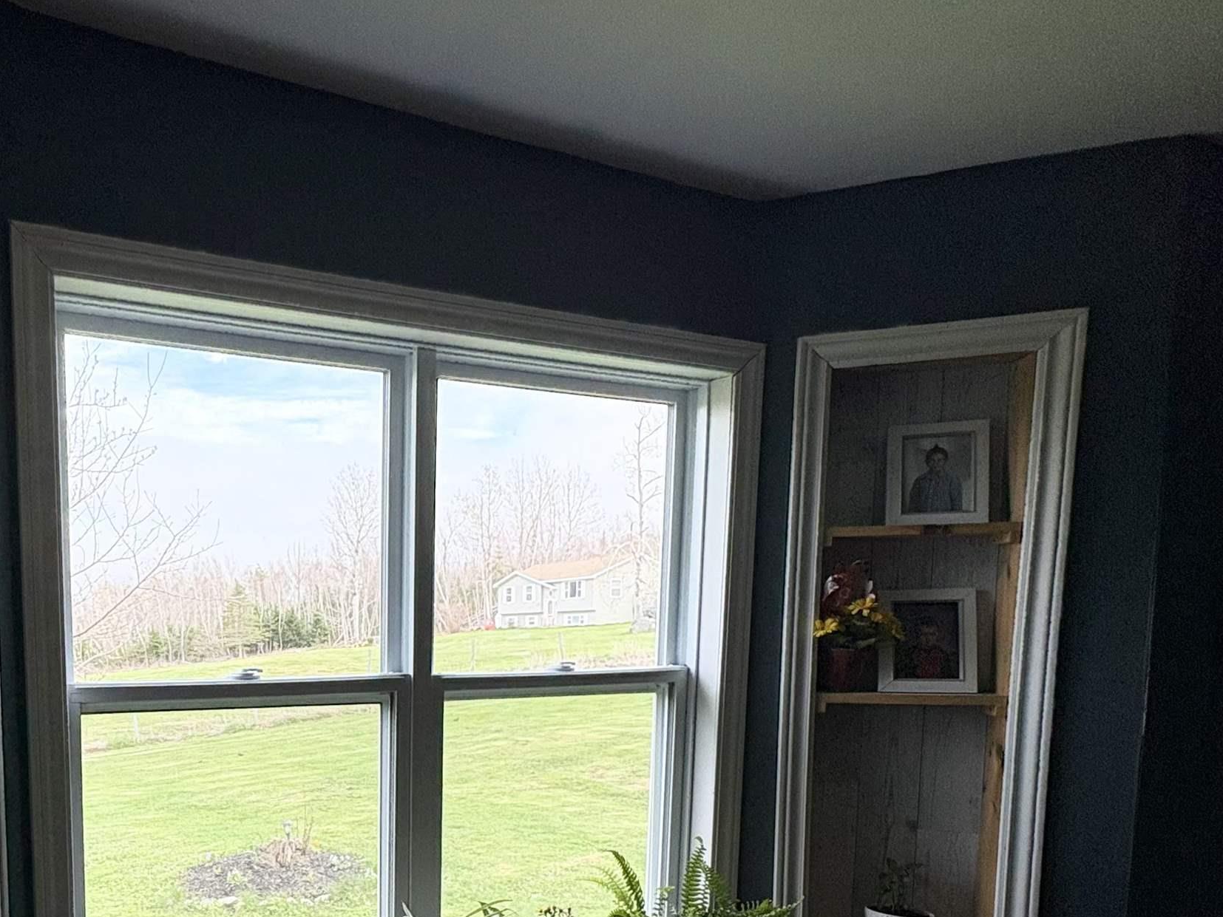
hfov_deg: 61.1
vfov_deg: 50.2
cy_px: 720
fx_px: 919
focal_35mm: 26
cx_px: 223
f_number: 2.2
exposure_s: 1/403
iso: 40
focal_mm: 2.22
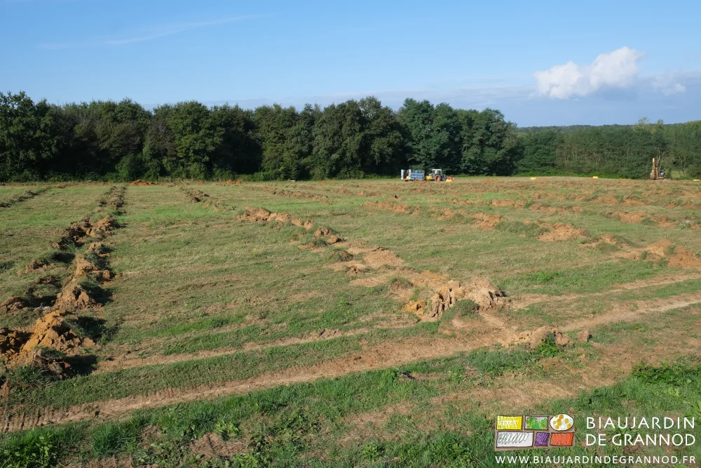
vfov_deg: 45.0
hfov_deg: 63.7
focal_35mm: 29
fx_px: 565
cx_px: 350
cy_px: 234
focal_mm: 19.6
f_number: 8
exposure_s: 1/480
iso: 320
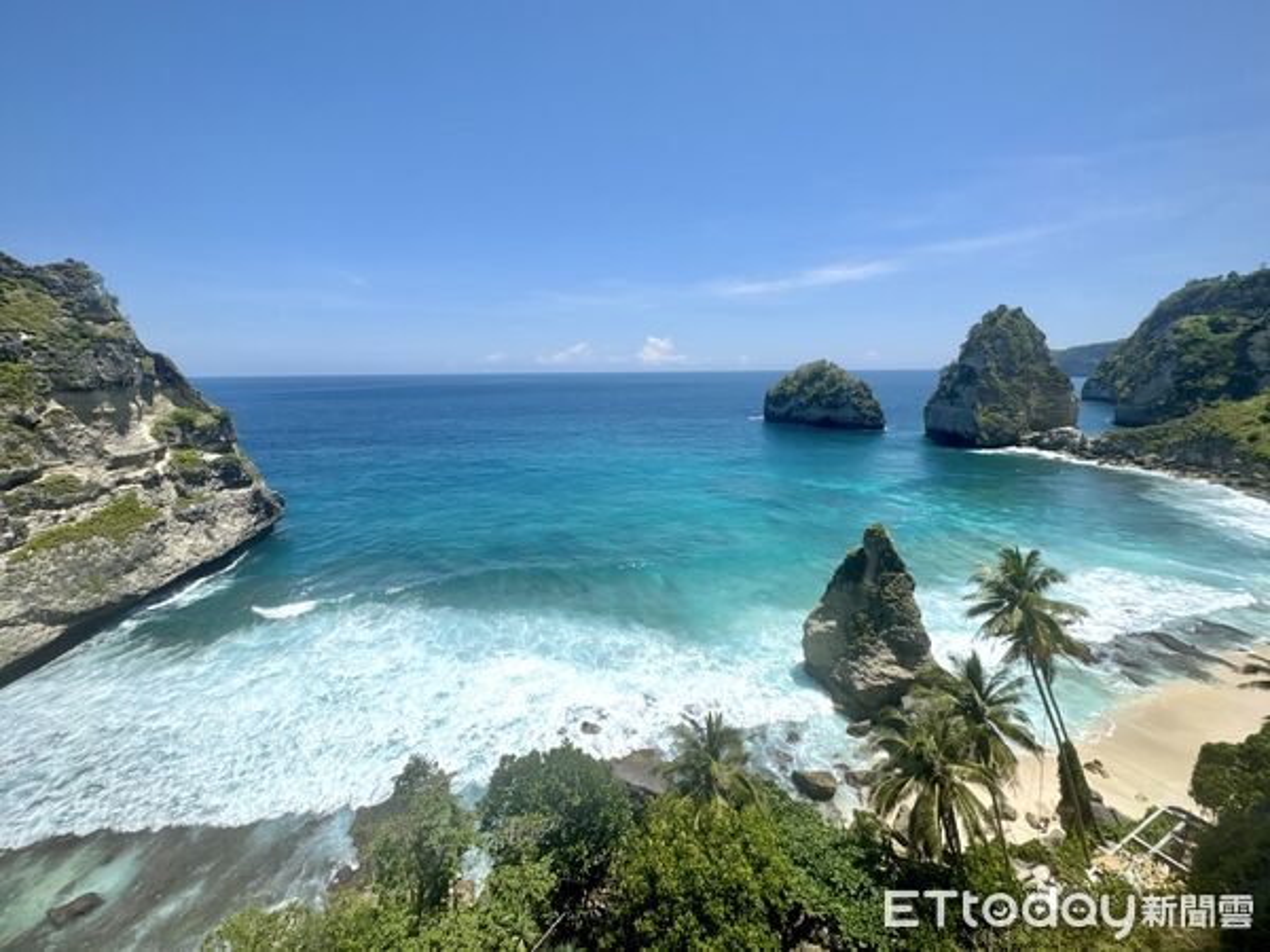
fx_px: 514
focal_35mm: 14
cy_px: 476
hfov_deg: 102.1
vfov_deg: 85.7
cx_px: 635
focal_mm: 2.22
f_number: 2.2
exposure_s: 1/3106
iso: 50
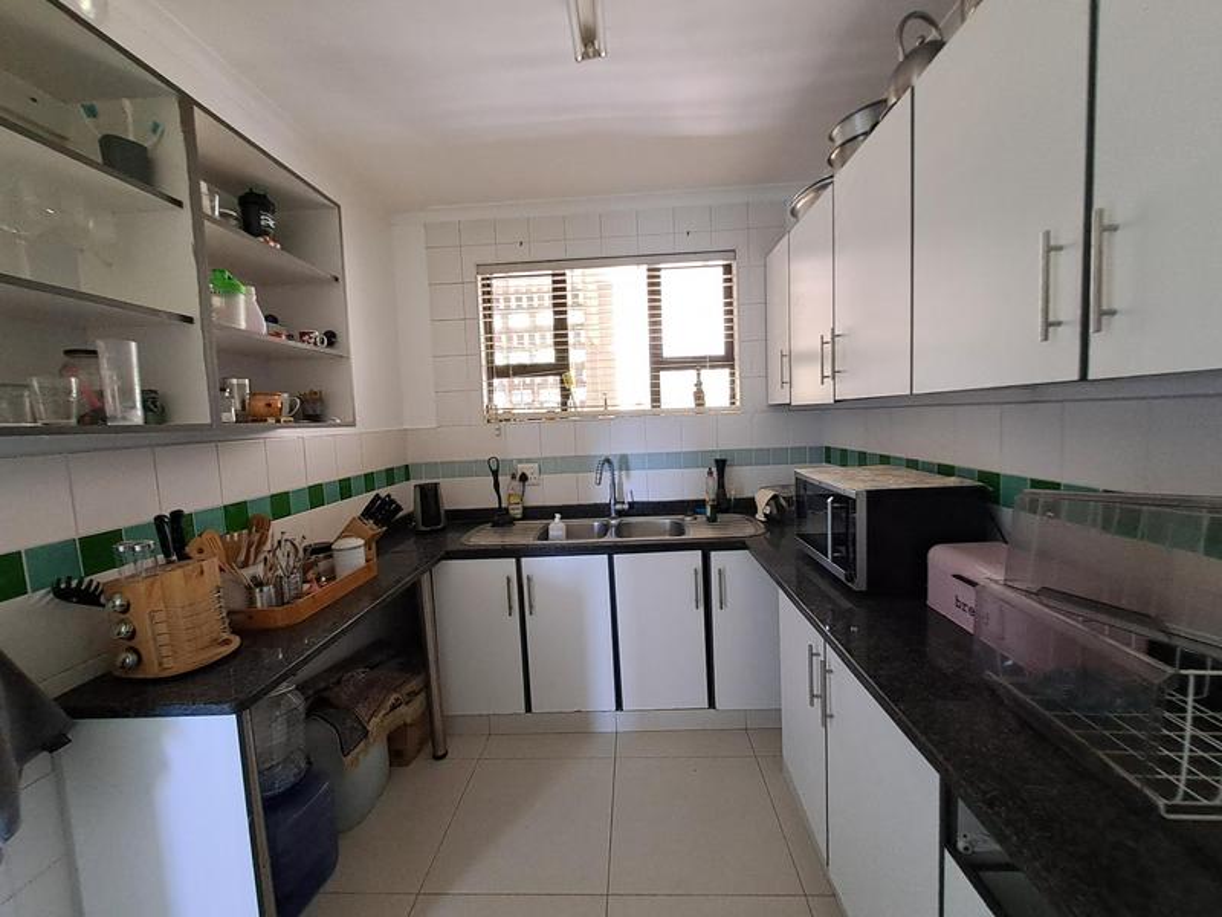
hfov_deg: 106.2
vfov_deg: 89.9
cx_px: 611
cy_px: 458
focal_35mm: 13
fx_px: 459
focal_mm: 1.42
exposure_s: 1/50
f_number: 2.2
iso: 250
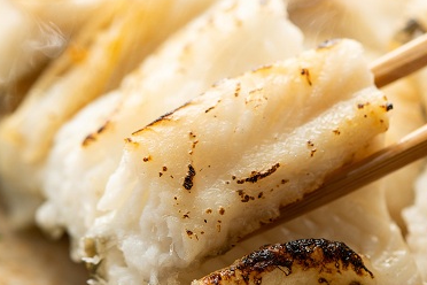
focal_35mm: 215
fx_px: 2550
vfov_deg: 6.4
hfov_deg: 9.6
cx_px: 279
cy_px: 145
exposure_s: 1/160
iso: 100
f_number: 5
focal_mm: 100
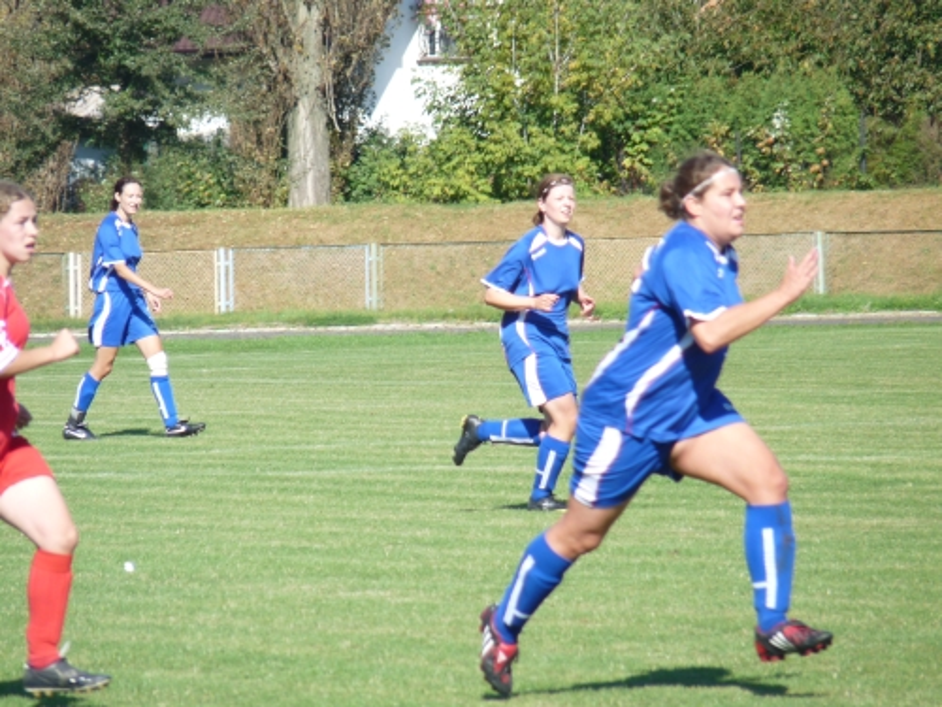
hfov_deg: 5.1
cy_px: 354
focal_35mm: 387
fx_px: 10531
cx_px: 471
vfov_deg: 3.8
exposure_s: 1/500
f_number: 3.7
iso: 100
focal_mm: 68.7
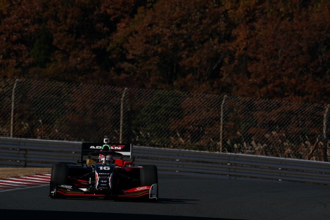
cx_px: 165
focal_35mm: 582
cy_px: 110
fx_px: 5335
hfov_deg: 3.5
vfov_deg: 2.4
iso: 200
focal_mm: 582
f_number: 13
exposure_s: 1/800
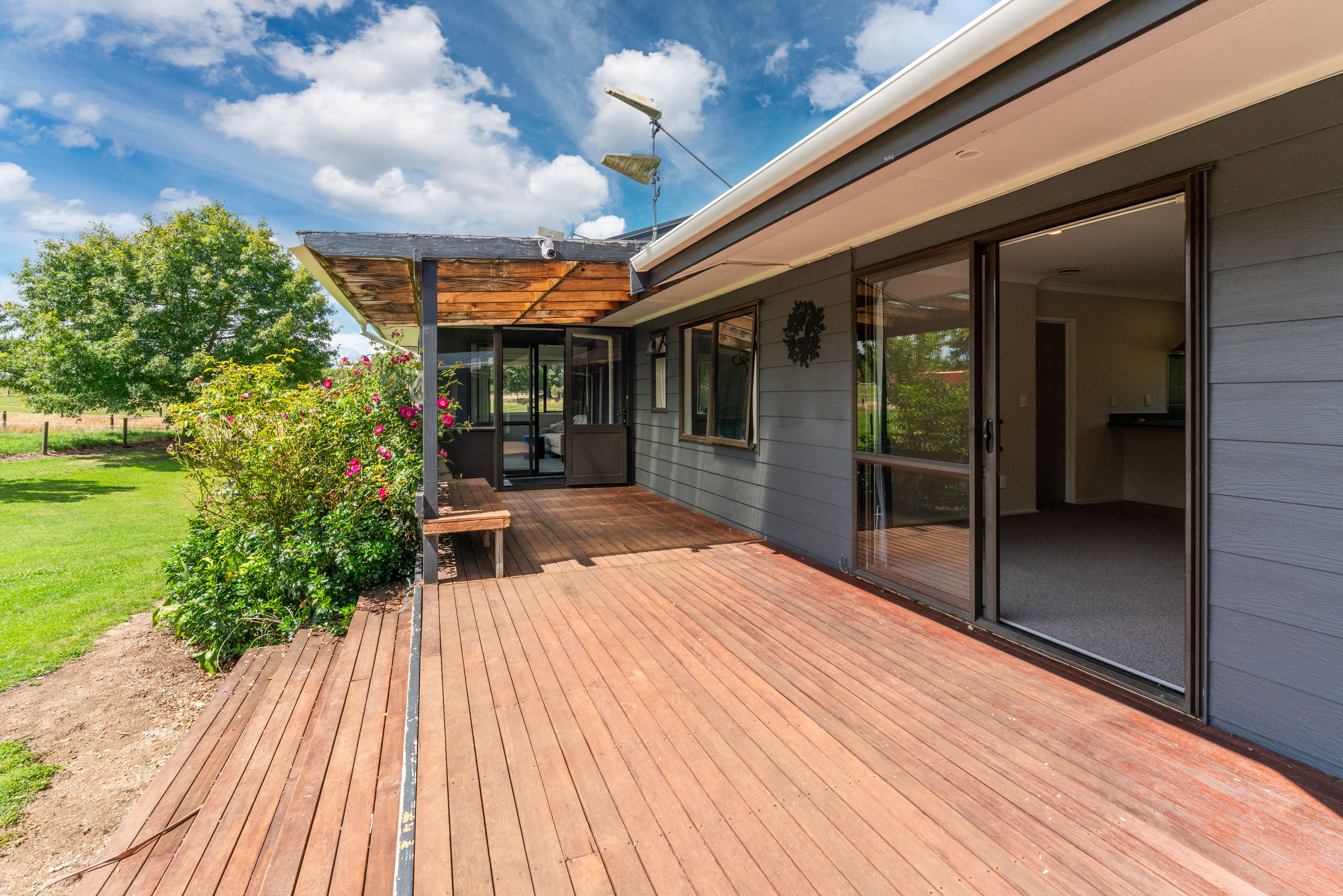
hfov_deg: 97.4
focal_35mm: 16
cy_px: 448
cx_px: 672
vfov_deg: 74.5
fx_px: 589
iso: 640
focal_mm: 15.8
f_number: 9
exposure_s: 1/800
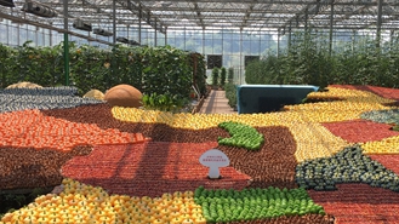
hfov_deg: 42.7
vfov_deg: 24.9
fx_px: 508
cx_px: 235
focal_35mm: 48
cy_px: 135
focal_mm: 4.15
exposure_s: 1/596
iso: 25
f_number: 2.2
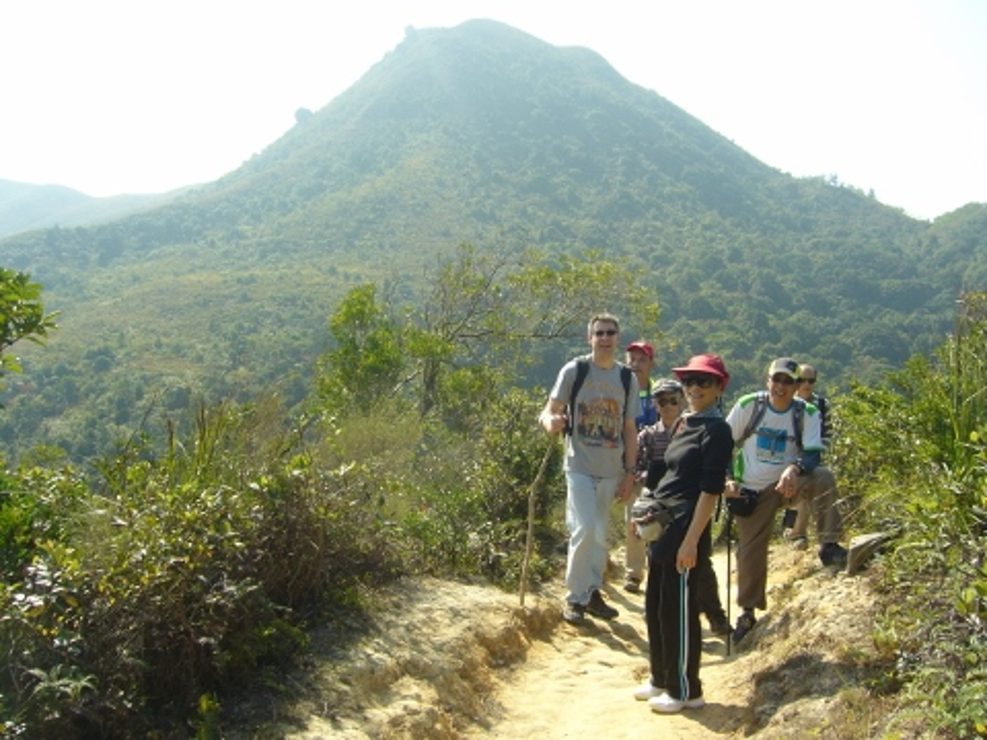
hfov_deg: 52.6
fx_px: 998
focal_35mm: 35
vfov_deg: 40.7
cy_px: 370
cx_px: 494
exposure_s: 1/160
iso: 80
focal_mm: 5.8
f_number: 5.6
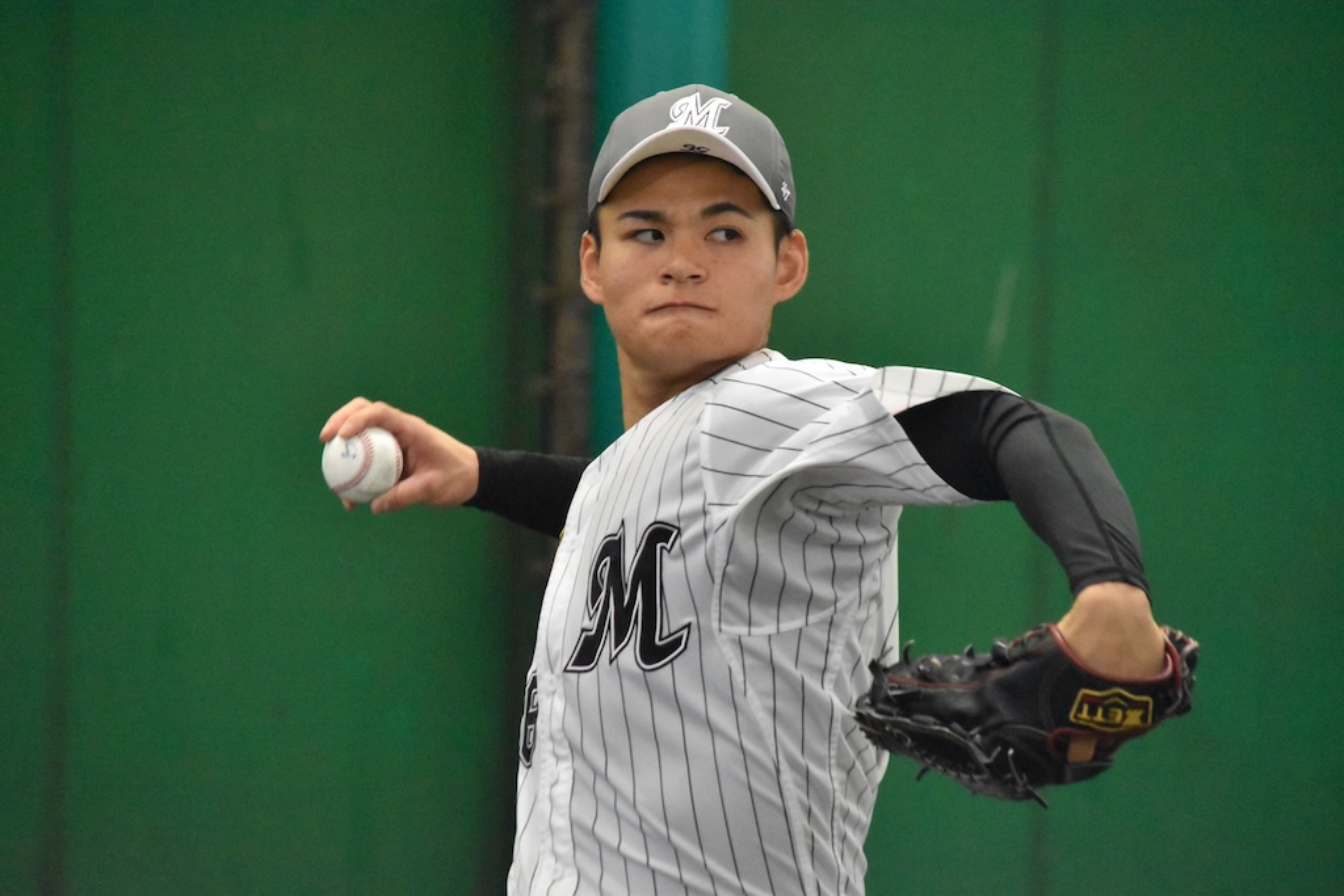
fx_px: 10921
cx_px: 672
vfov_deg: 4.7
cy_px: 448
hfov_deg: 7.0
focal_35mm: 292
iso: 10000
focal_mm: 195
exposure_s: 1/2000
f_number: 5.6
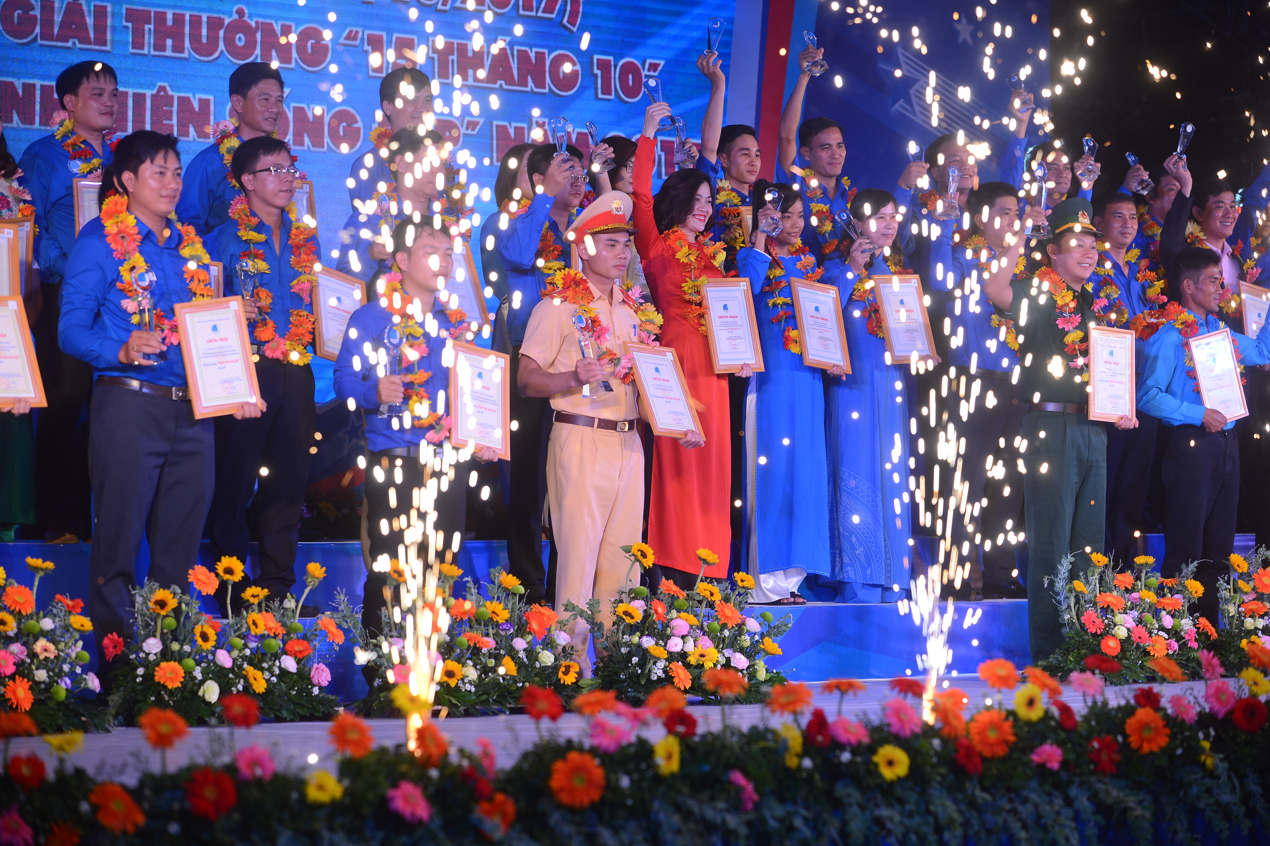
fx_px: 3704
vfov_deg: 13.0
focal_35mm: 105
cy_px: 423
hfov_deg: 19.5
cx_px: 635
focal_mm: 105
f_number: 3.5
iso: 500
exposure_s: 1/400
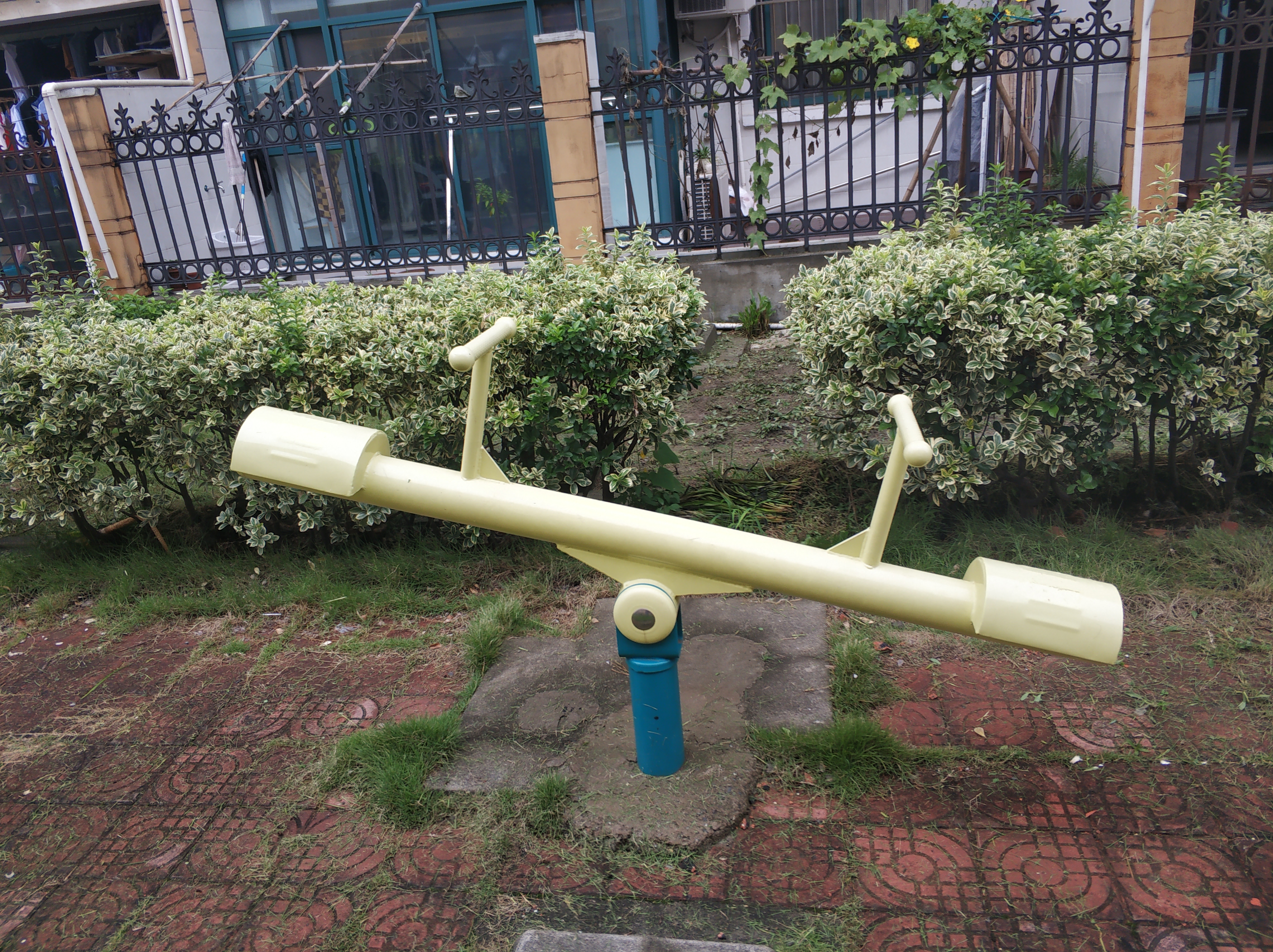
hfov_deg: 65.4
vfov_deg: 51.3
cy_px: 476
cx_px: 636
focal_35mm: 27
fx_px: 992
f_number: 1.8
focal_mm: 3.82
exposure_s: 1/169
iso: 115
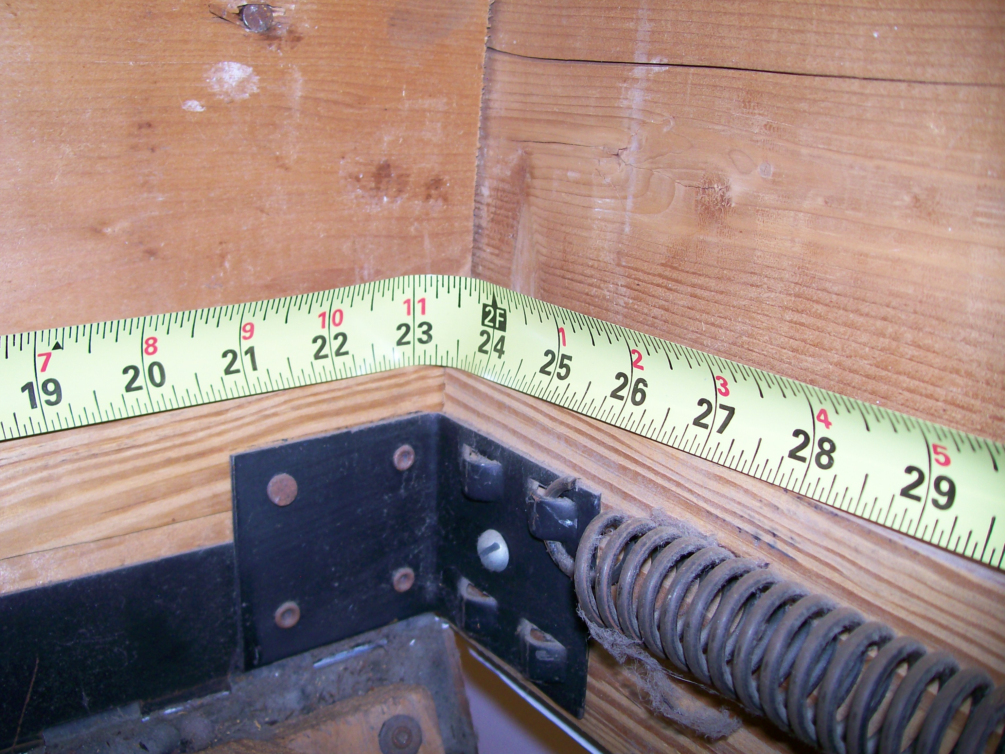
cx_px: 502
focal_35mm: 36
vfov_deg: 39.7
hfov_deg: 51.4
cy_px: 377
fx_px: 1045
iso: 80
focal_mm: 6
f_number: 2.7
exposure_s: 1/64
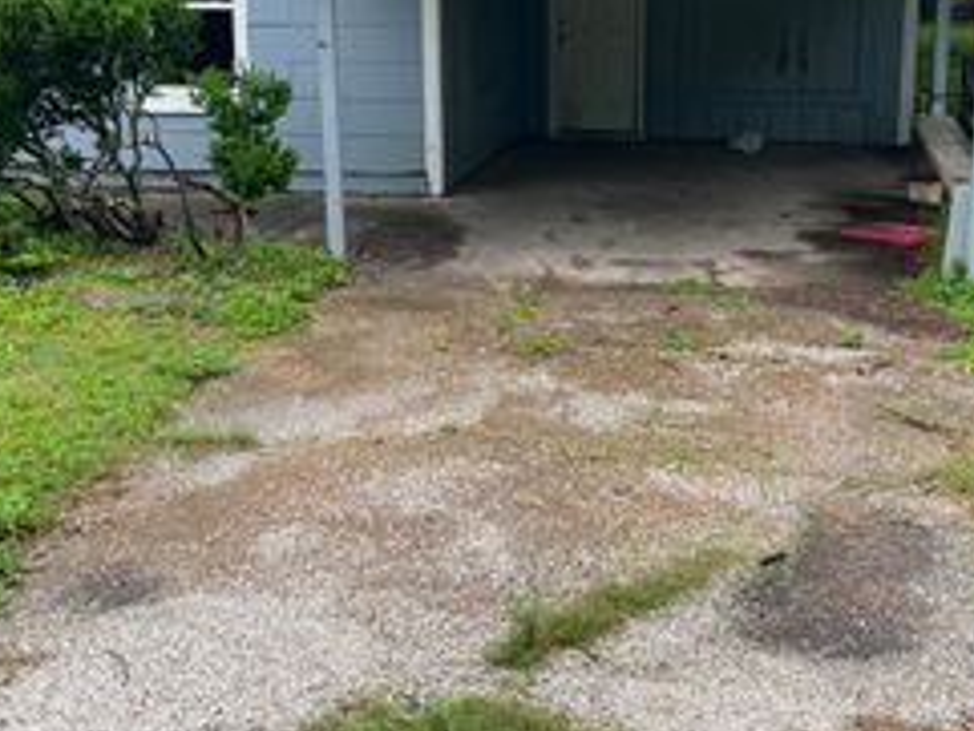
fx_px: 1520
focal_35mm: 54
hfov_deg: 35.5
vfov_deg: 26.9
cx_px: 558
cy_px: 228
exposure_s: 1/124
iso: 32
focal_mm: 5.1
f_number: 1.6
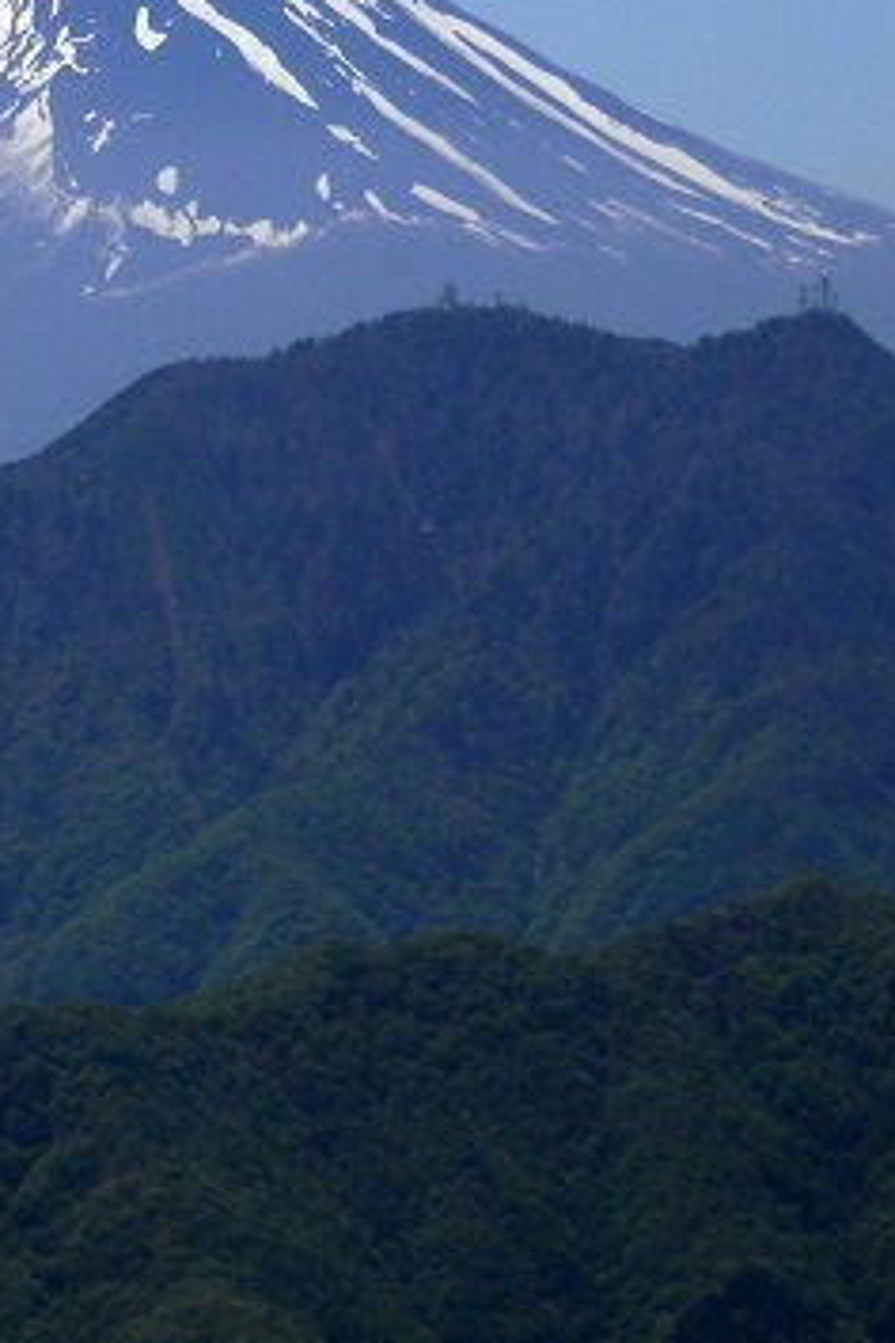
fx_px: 9285
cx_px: -284
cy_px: 444
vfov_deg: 8.3
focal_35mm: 249
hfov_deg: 5.5
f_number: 14.2
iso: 80
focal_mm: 19
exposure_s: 1/250
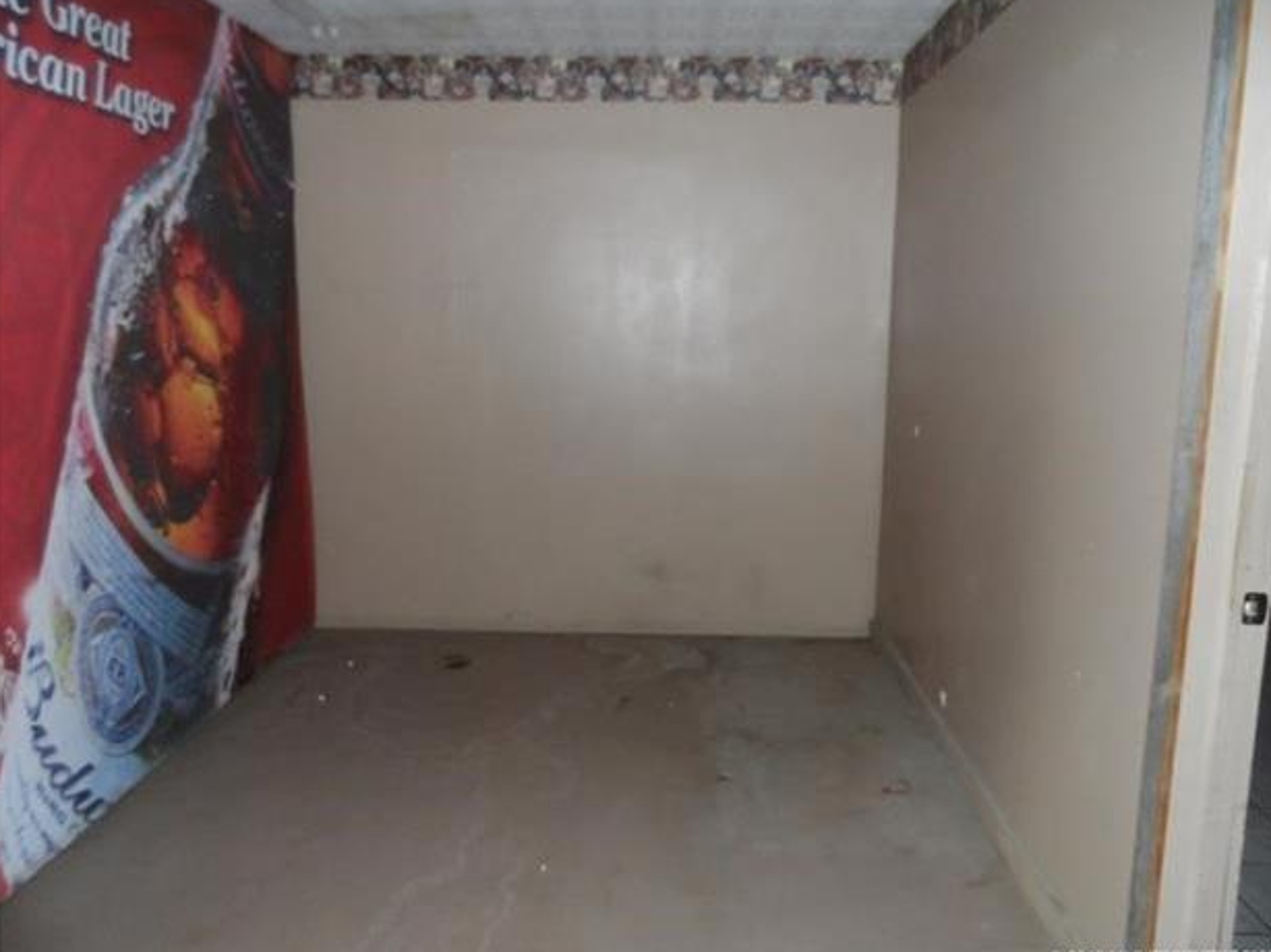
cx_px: 650
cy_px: 475
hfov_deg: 69.4
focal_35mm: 25
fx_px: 918
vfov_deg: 54.8
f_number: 3.2
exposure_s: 1/30
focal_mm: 4
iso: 320
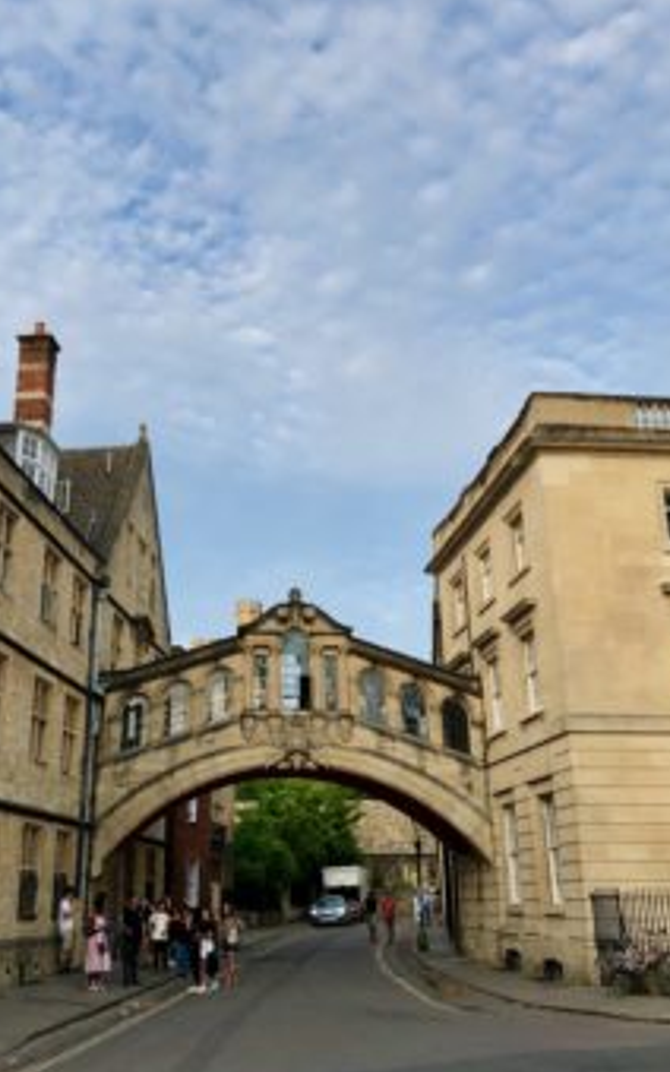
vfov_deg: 55.3
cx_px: 259
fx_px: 1022
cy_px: 519
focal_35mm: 35
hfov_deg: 36.1
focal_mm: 3.99
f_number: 1.8
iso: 20
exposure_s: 1/453
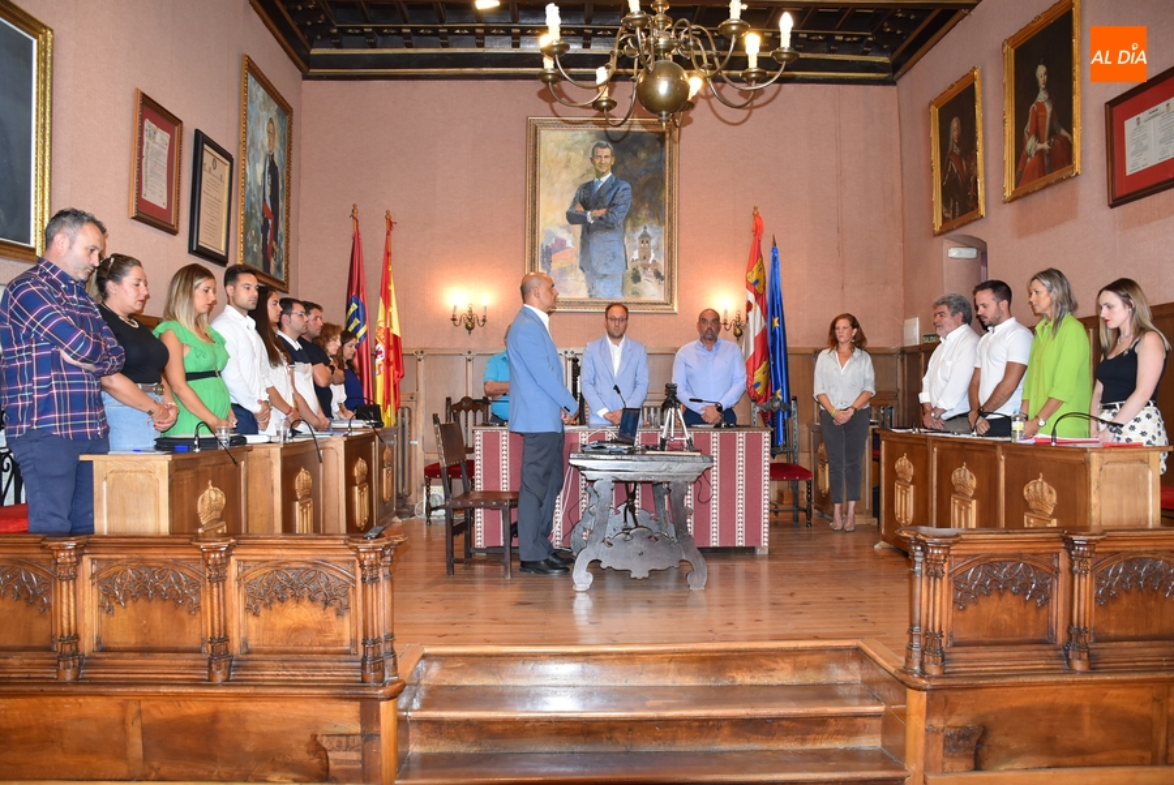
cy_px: 392
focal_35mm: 27
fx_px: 881
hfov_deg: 67.3
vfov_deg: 48.0
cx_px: 587
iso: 800
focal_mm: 18
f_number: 4
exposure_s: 1/80
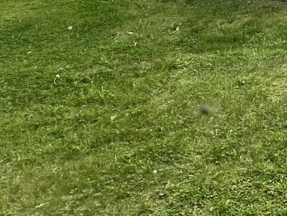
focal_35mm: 59
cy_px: -169
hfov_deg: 22.4
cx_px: 492
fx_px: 489
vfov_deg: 19.1
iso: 32
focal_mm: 1.57
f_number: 1.8
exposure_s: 1/200
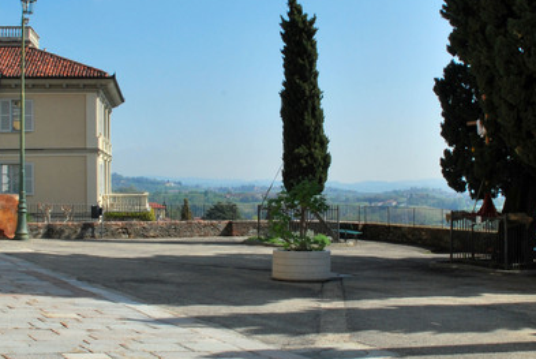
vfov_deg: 22.3
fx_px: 909
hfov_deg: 32.8
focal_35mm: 61
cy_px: 159
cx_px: 256
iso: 200
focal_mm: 20
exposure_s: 1/80
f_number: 16
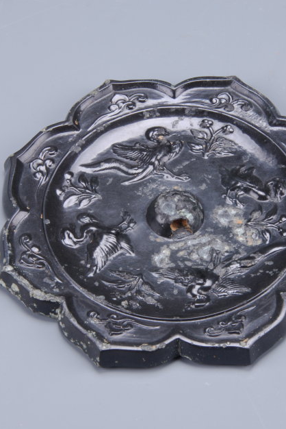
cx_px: 178
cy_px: 214
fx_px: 1893
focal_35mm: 159
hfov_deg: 8.6
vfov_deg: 12.9
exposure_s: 1/60
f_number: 18
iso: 200
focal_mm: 70
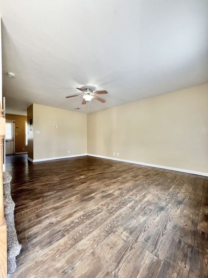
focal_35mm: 13
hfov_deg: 89.9
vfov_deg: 106.2
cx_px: 104
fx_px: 104
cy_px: 139
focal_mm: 1.57
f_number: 1.8
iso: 160
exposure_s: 1/99
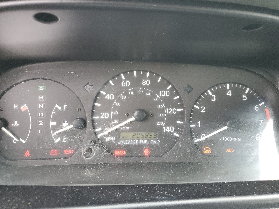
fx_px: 210
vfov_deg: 53.1
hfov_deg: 67.3
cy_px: 104
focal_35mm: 26
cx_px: 140
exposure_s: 1/60.2
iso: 111
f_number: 1.5
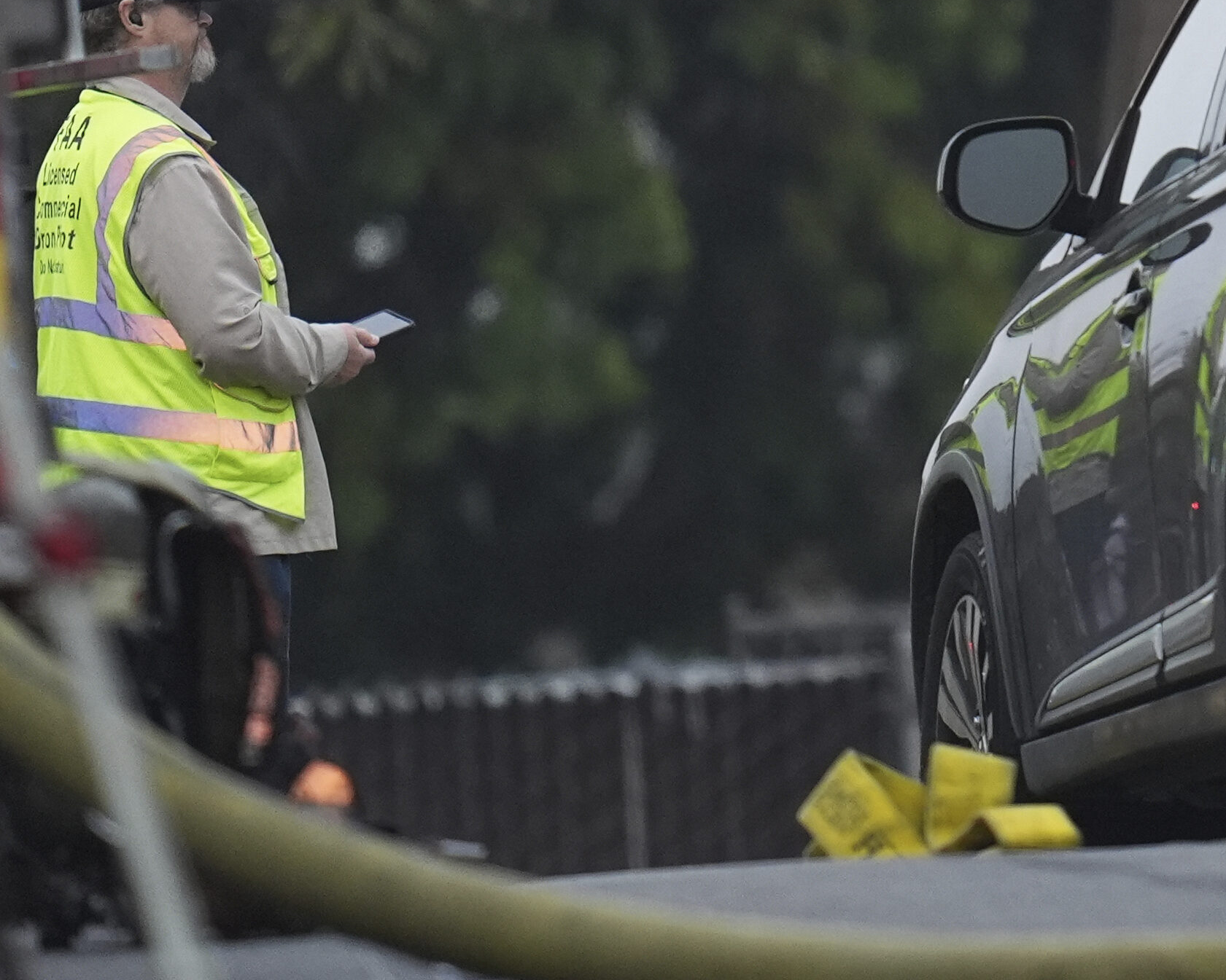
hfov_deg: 1.4
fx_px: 48625
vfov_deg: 1.2
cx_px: 1476
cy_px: -81
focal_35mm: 1340
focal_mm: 400
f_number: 2.8
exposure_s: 1/1000
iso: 2000
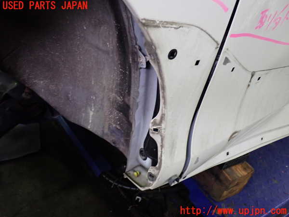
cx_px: 144
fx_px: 267
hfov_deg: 56.8
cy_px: 108
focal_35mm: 32
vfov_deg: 44.2
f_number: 2.4
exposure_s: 1/30
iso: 400
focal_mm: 5.79
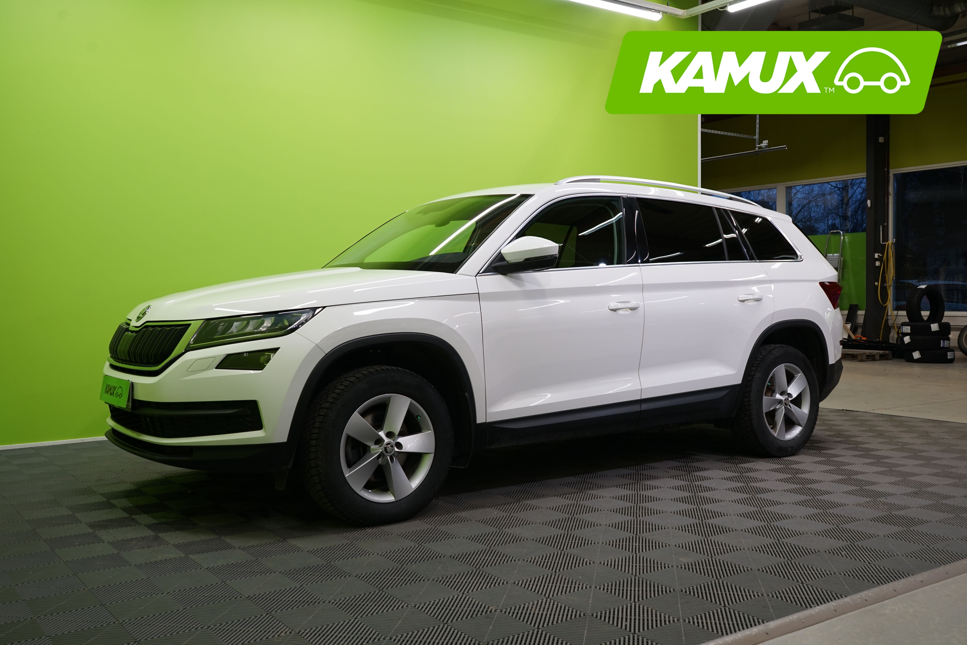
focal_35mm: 34
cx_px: 484
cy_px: 322
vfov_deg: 38.9
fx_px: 913
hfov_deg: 55.8
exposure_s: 1/30
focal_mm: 34
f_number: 6.3
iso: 500
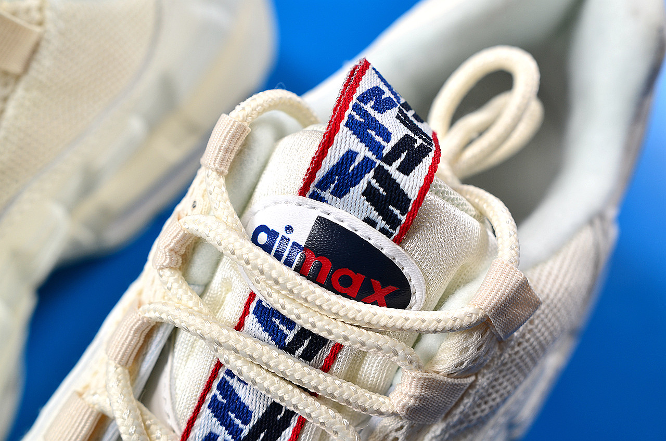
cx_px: 333
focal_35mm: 52
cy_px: 220
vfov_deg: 25.6
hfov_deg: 37.9
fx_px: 969
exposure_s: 1/125
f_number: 5
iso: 125
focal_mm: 35
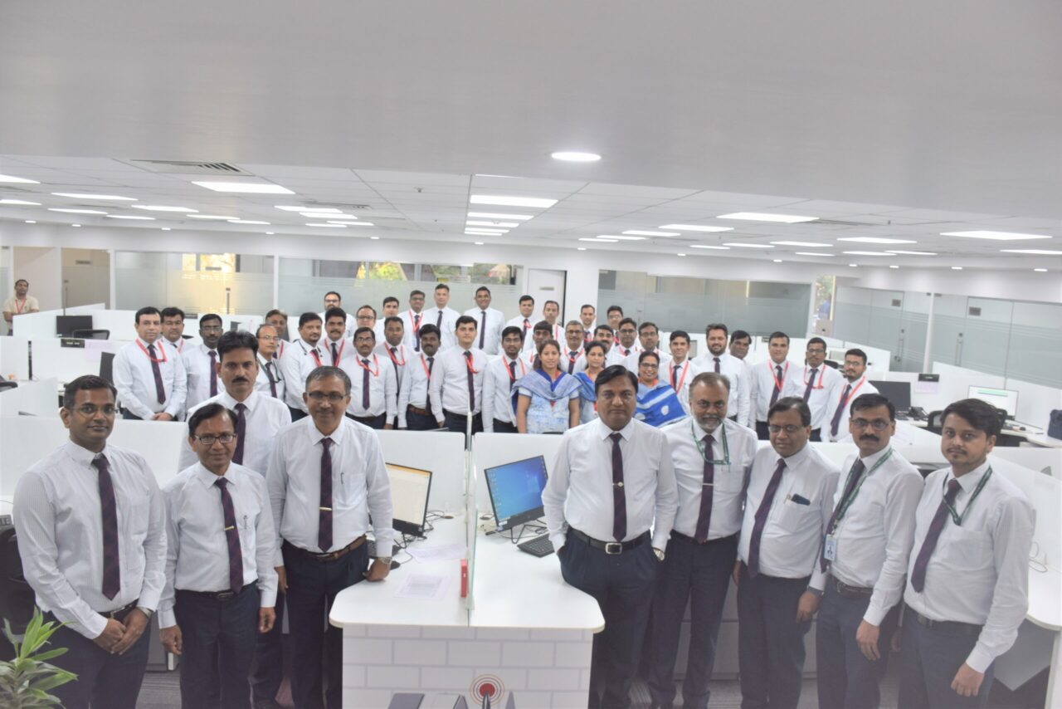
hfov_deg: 67.4
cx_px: 531
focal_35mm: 27
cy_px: 354
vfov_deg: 48.0
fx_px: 797
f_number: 5.6
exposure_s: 1/100
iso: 400
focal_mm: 18
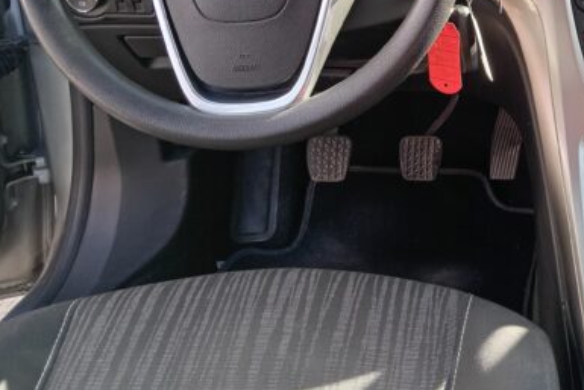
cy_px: 24
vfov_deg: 24.2
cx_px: 602
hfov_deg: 33.3
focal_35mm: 54
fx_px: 876
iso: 116
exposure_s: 1/50
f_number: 1.8
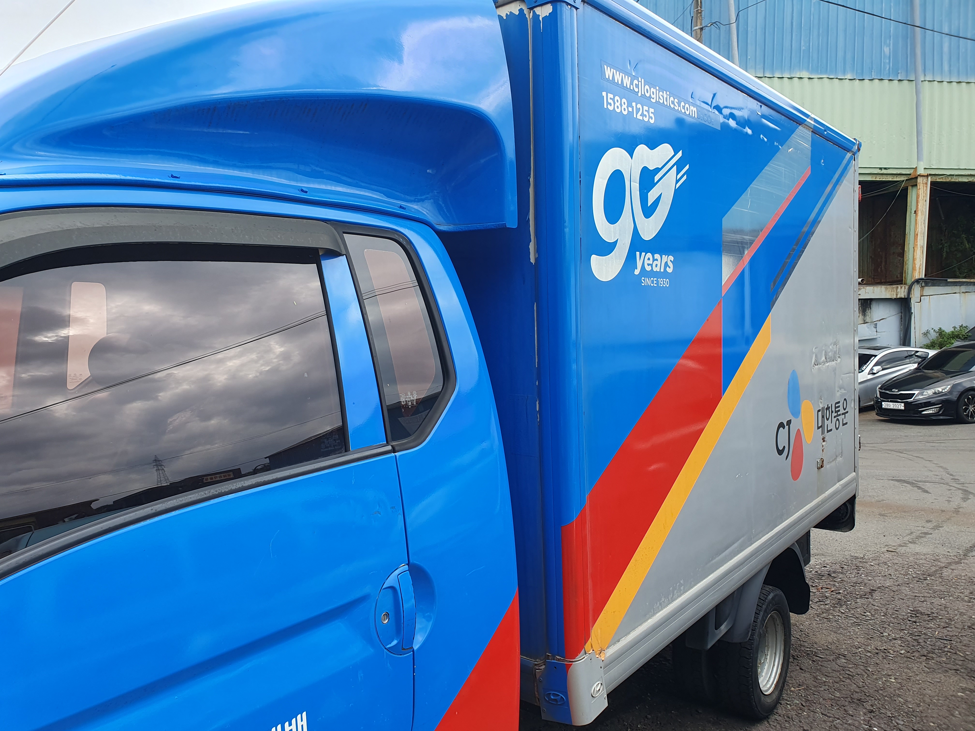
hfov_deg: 67.3
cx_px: 488
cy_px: 366
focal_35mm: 26
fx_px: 732
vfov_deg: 53.1
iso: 50
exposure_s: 1/228
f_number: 2.4
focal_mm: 4.32
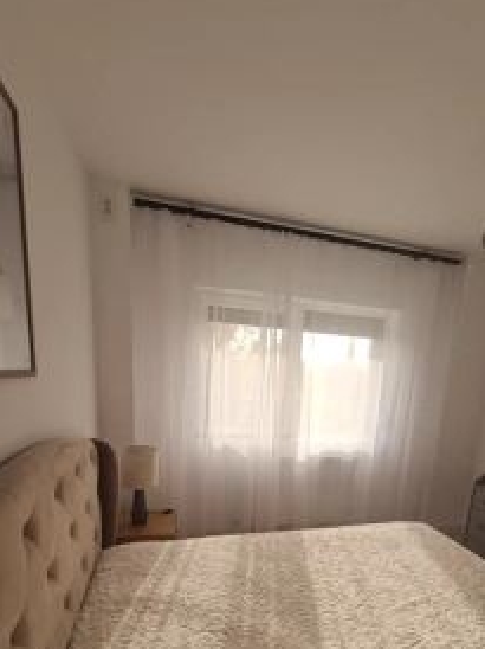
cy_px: 457
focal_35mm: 19
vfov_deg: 80.4
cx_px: 277
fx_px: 355
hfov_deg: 68.3
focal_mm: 1.74
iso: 50
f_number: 2.2
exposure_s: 1/100
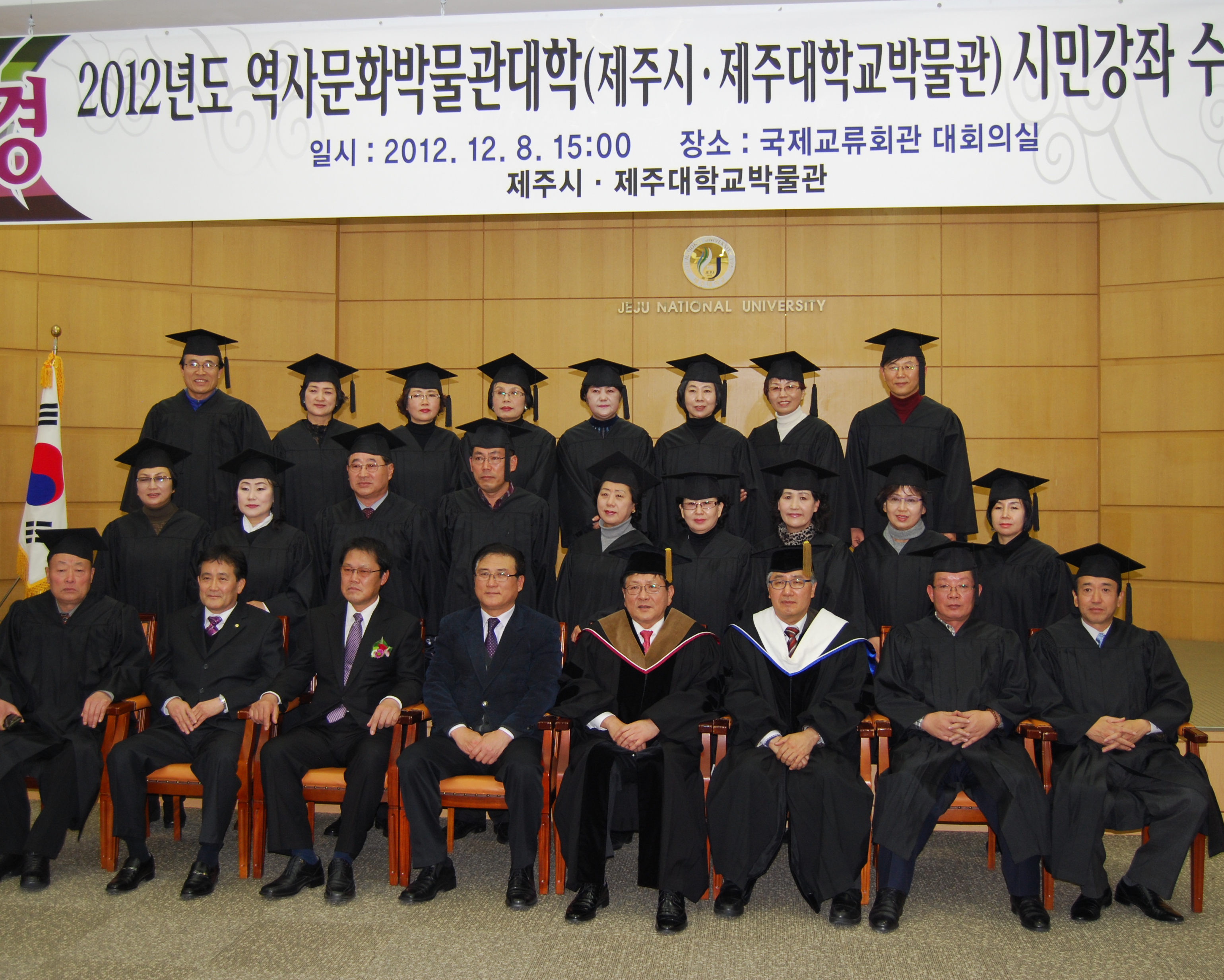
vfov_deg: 38.2
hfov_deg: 46.8
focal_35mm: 39
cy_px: 477
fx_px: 1413
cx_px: 598
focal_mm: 22
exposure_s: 1/60
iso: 280
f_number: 3.8
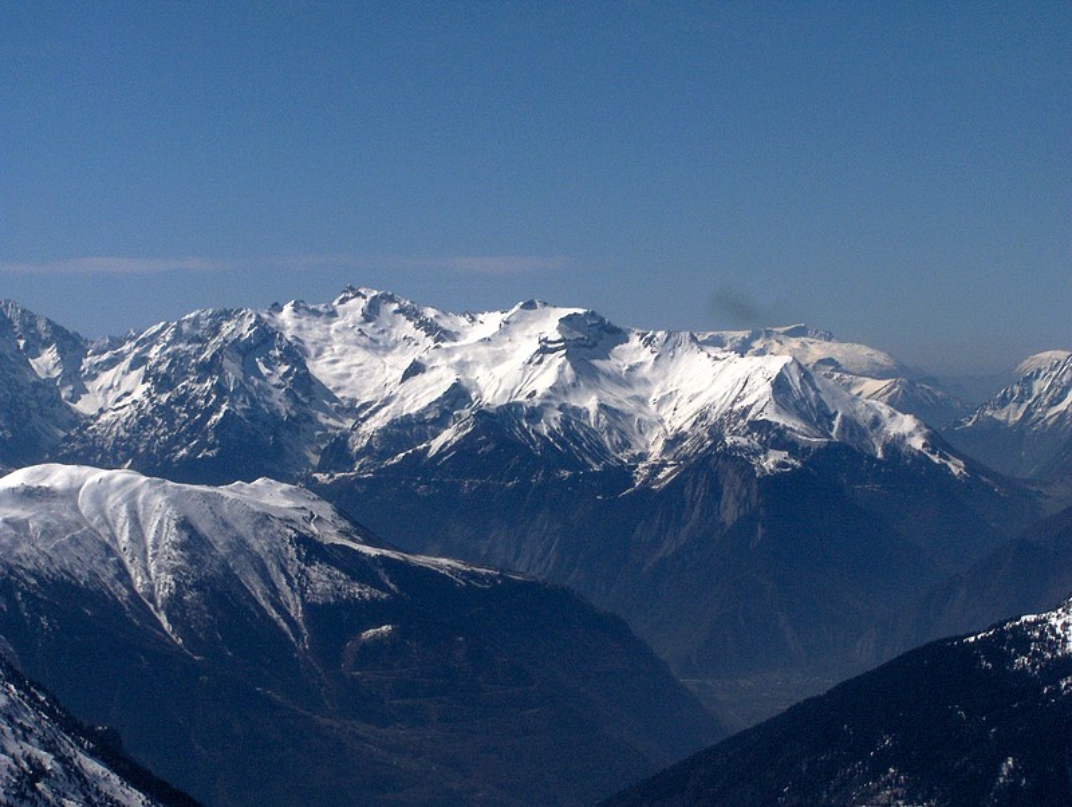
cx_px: 536
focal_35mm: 117
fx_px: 3628
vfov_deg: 12.7
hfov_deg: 16.8
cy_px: 404
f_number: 8.4
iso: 100
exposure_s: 1/1961
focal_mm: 24
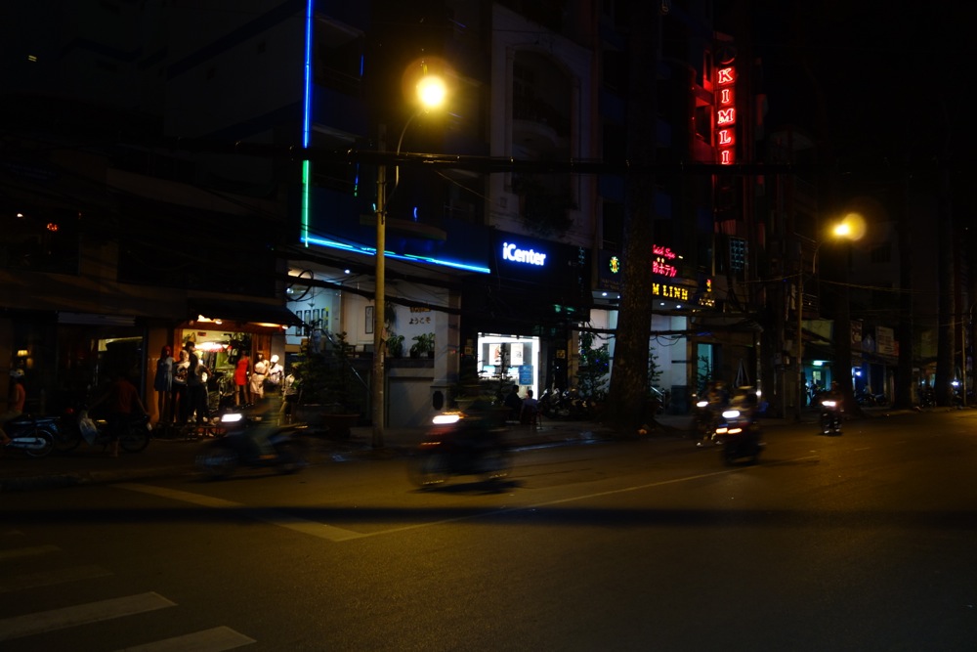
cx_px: 488
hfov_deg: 65.5
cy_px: 326
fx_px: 760
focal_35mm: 28
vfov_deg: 46.4
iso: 200
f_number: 1.8
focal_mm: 10.4
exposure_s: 1/30
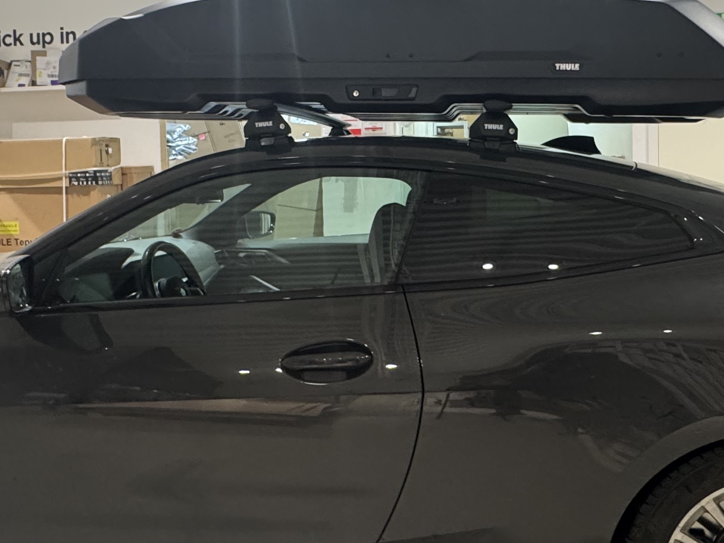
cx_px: 386
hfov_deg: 52.6
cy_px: 199
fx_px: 732
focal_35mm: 35
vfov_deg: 40.4
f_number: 2.2
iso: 320
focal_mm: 2.22
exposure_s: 1/50
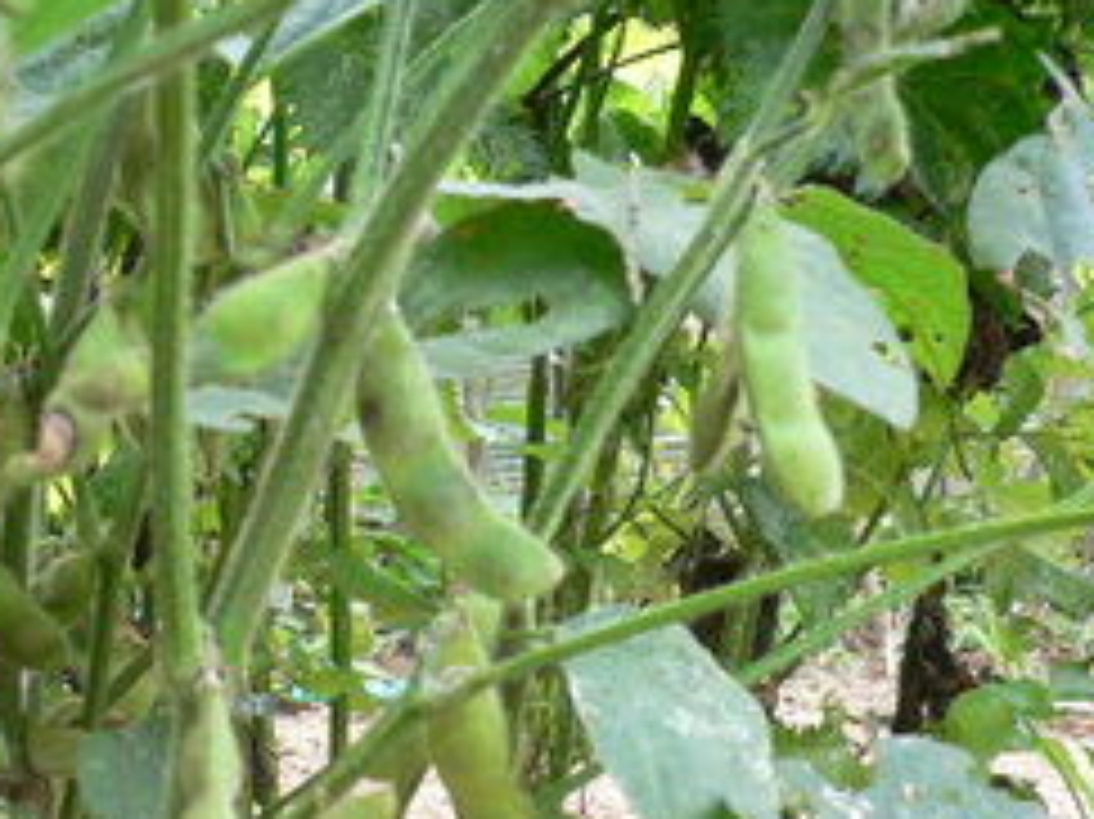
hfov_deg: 26.5
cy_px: 574
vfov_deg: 20.3
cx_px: 194
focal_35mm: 72
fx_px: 2274
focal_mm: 5.8
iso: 100
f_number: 2.8
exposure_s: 1/60
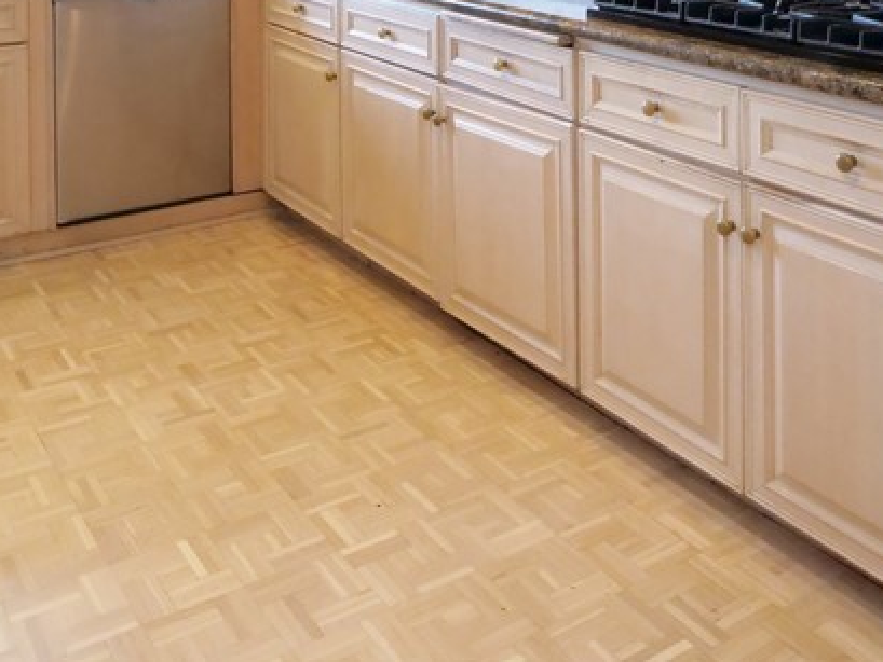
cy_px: -154
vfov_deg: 30.1
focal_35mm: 40
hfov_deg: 46.8
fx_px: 1021
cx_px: 463
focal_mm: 8
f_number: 7.1
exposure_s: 1/125
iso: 2500
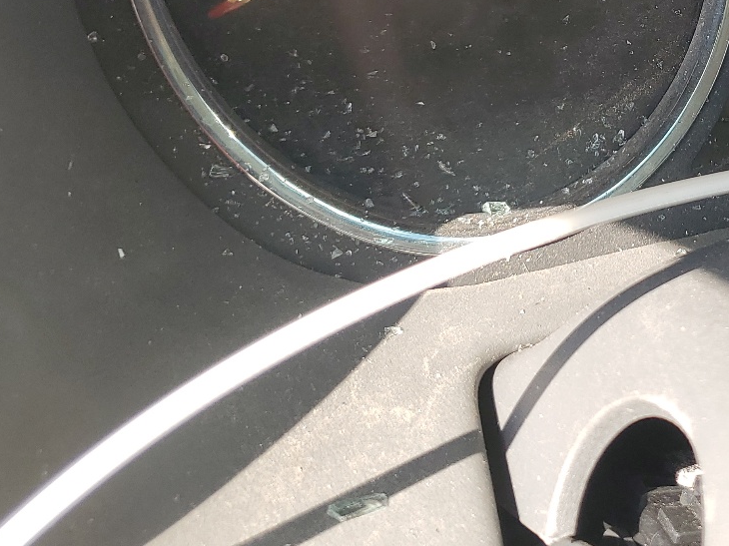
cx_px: 706
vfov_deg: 24.8
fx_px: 1200
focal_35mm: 57
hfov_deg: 31.6
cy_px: 43
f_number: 1.5
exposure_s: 1/385
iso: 50
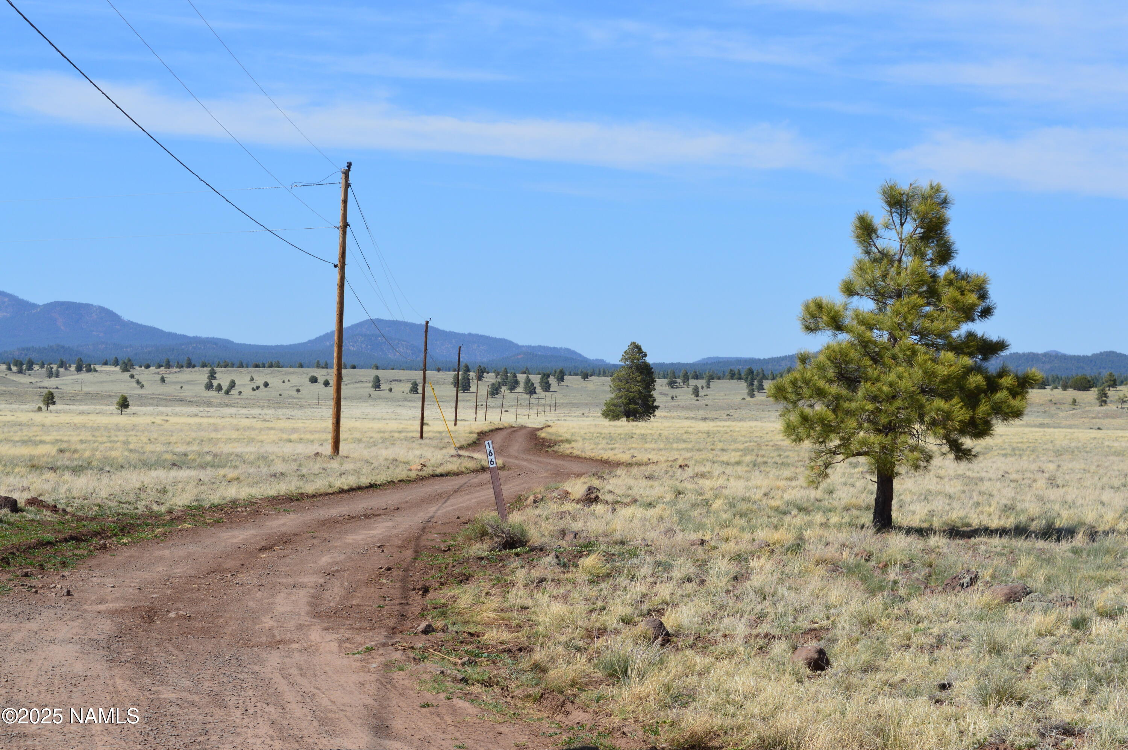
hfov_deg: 24.6
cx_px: 564
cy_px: 375
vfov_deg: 16.5
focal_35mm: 82
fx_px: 2582
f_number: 11
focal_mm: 55
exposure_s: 1/500
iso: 280
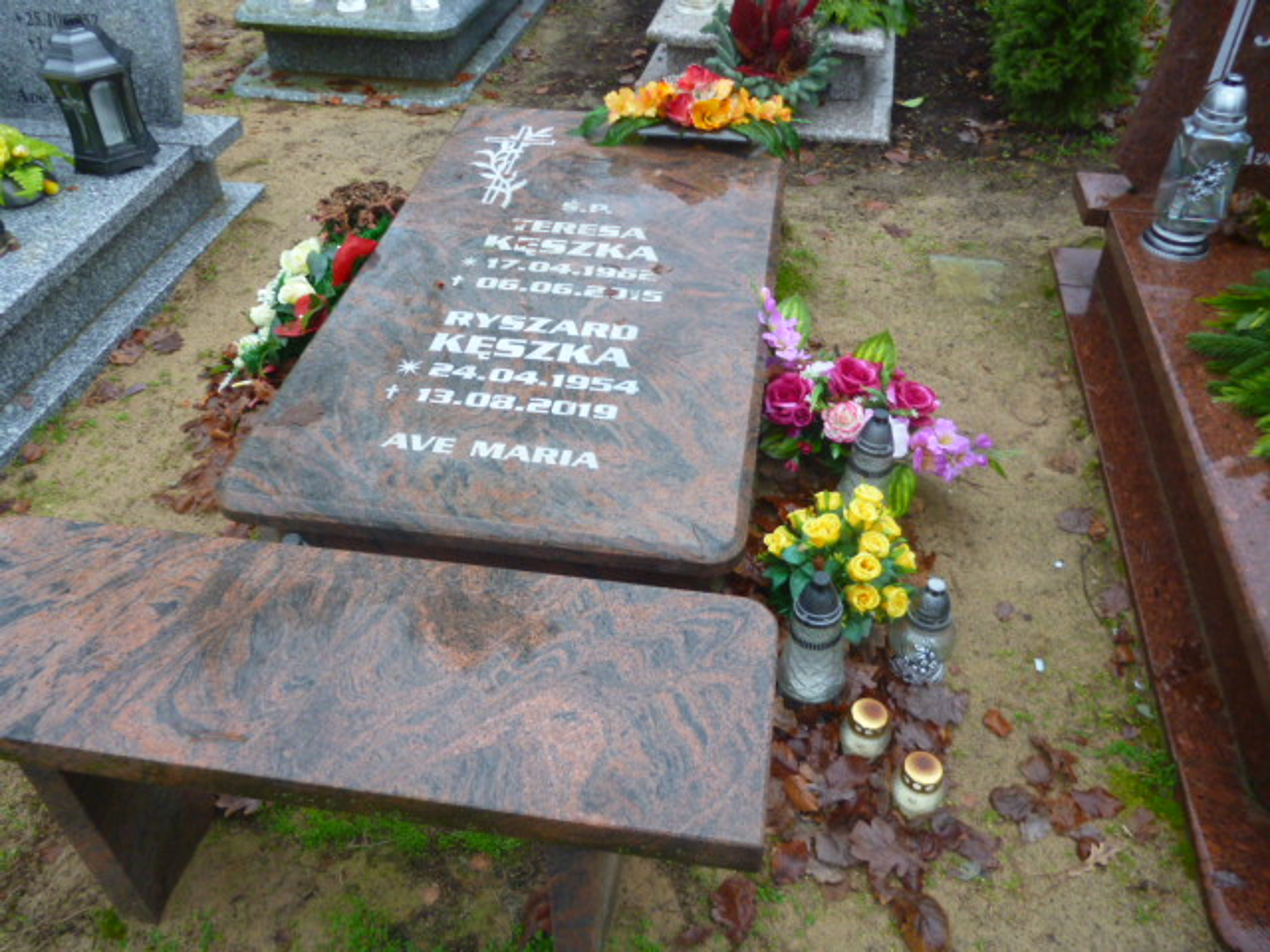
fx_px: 1027
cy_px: 476
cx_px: 635
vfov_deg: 49.7
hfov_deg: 63.4
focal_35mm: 28
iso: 125
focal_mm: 5
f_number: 3.1
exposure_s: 1/60
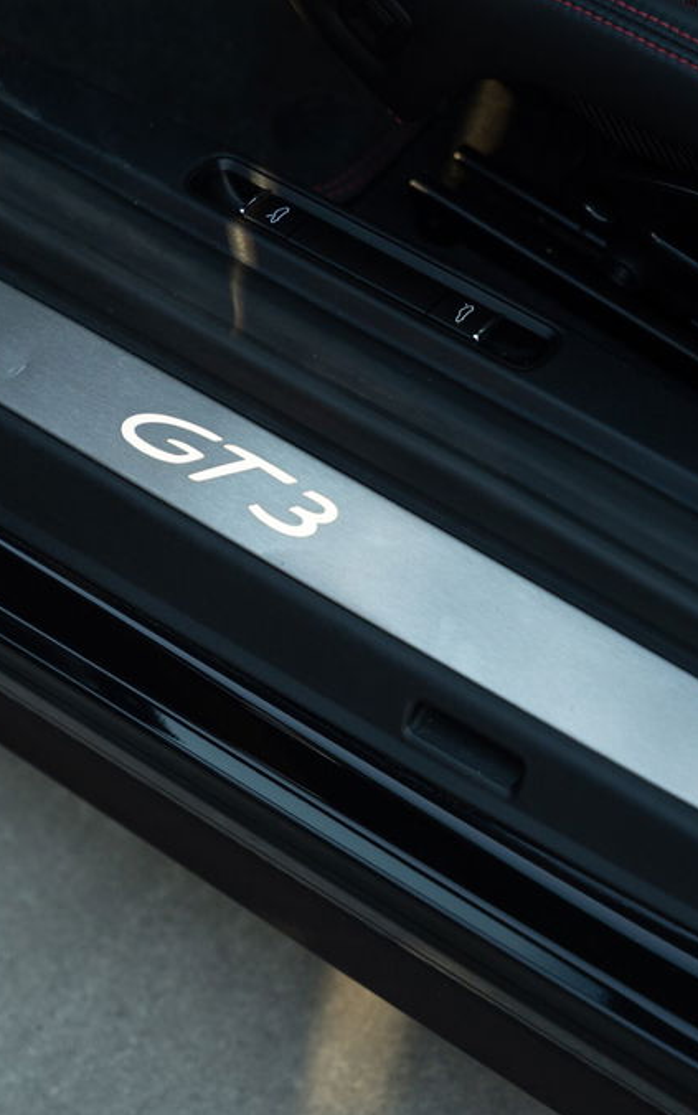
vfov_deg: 19.3
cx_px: 216
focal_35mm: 108
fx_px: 3284
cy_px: 561
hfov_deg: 12.1
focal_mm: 70
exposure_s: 1/125
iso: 200
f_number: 2.8
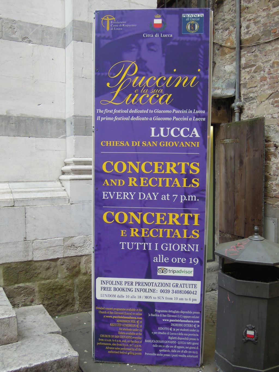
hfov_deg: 40.7
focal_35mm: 35
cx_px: 140
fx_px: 376
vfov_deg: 52.6
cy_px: 186
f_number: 3.2
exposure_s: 1/50
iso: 220
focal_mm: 6.3
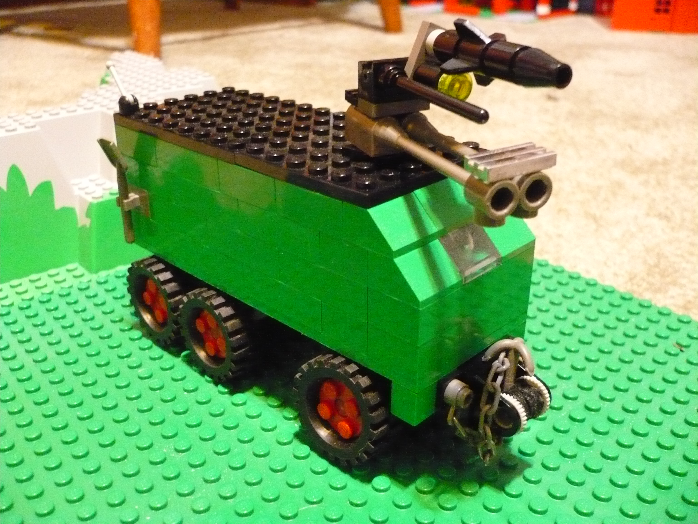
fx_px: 706
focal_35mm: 35
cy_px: 262
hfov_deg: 52.6
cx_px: 349
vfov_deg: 40.7
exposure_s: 1/4
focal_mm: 5.8
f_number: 2.8
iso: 800
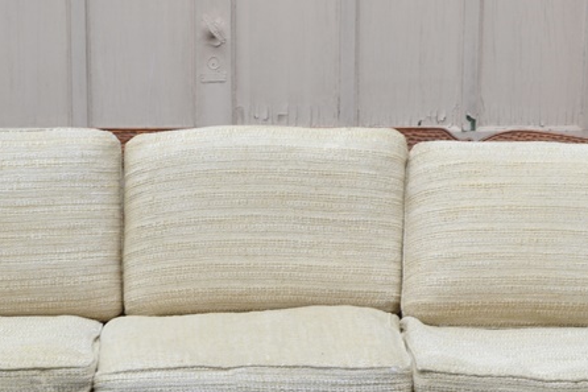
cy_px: 419
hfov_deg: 20.2
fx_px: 1649
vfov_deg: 13.3
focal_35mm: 101
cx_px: 274
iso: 400
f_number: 8
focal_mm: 30
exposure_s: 1/80
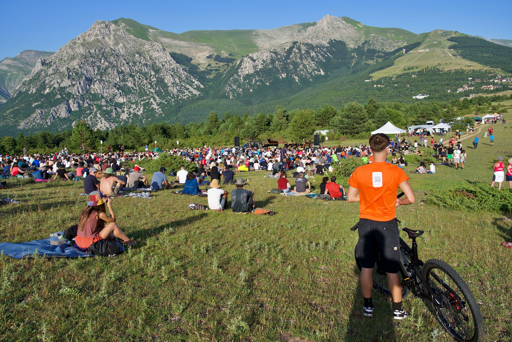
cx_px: 256
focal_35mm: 32
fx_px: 455
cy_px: 171
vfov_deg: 41.1
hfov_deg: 58.7
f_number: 5.6
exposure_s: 1/640
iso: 125
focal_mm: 32
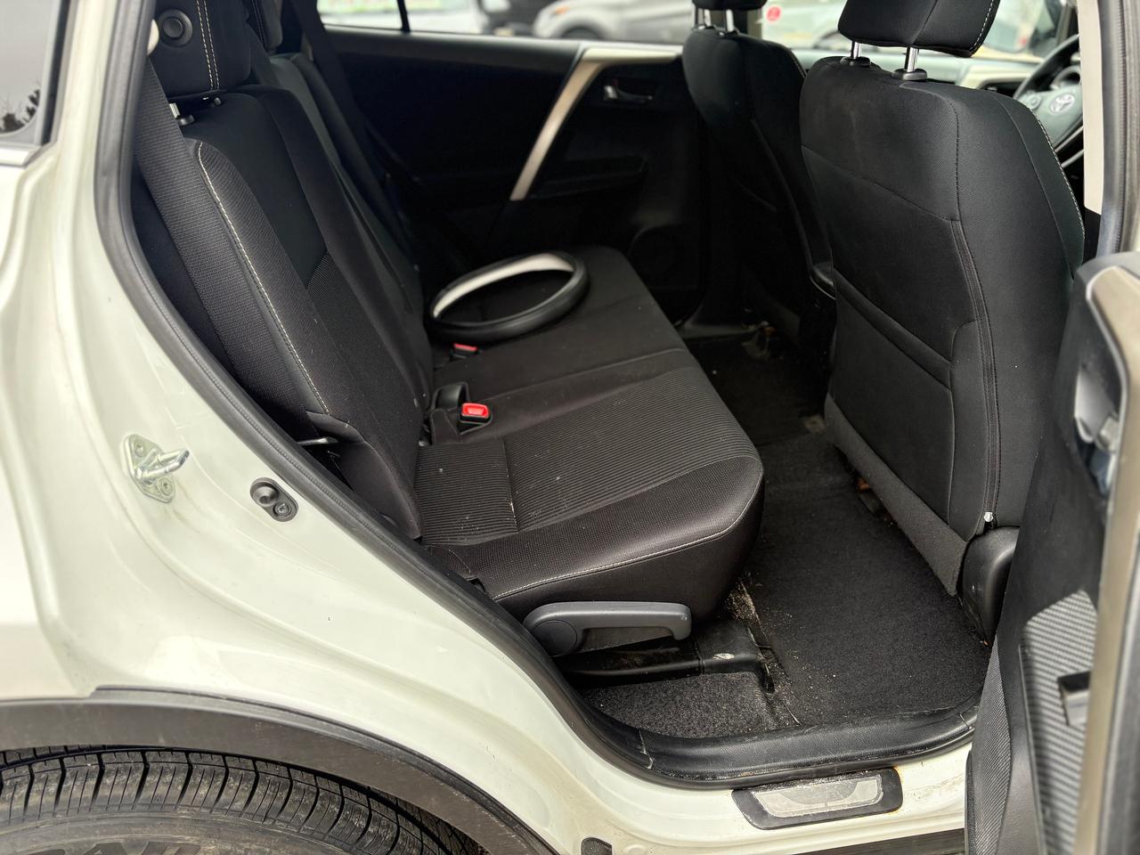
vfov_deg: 53.1
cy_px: 428
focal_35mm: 26
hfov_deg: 67.3
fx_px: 856
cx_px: 570
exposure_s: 1/229
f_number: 1.6
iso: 100
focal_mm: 5.96
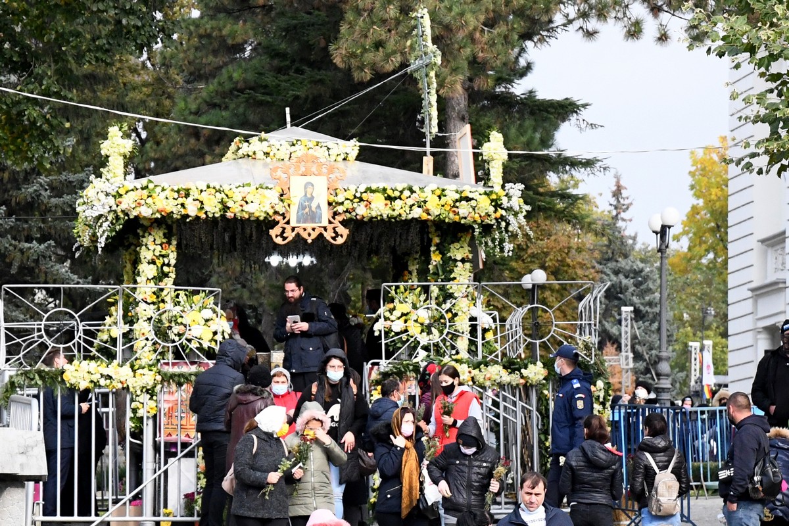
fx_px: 1841
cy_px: 263
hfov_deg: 24.2
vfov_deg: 16.3
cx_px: 394
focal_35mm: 84
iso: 2500
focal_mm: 56
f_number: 3.8
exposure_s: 1/6400
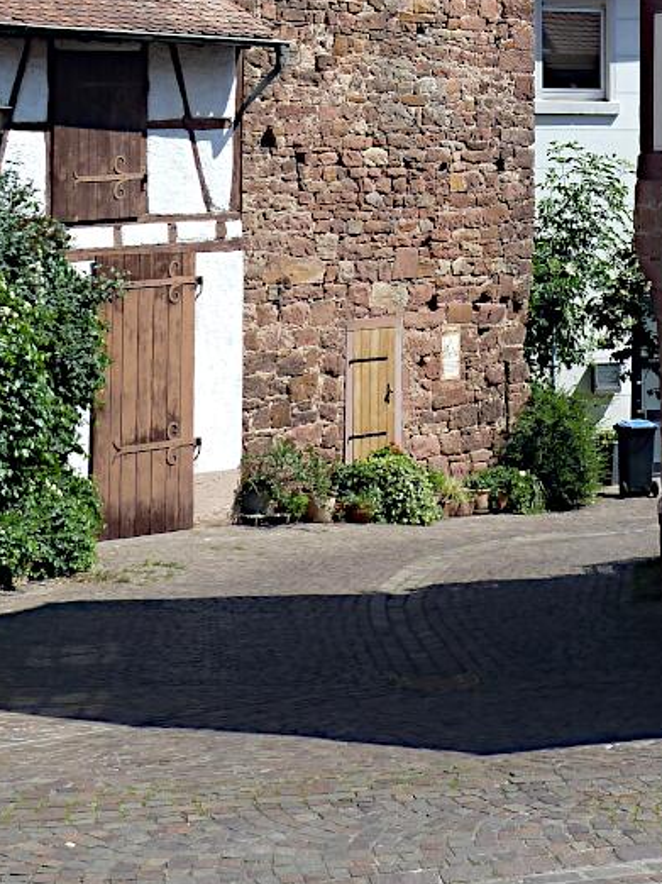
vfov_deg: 20.5
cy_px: -47
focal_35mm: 92
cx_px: 691
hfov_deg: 15.7
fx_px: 2348
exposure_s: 1/400
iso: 80
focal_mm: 6.5
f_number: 4
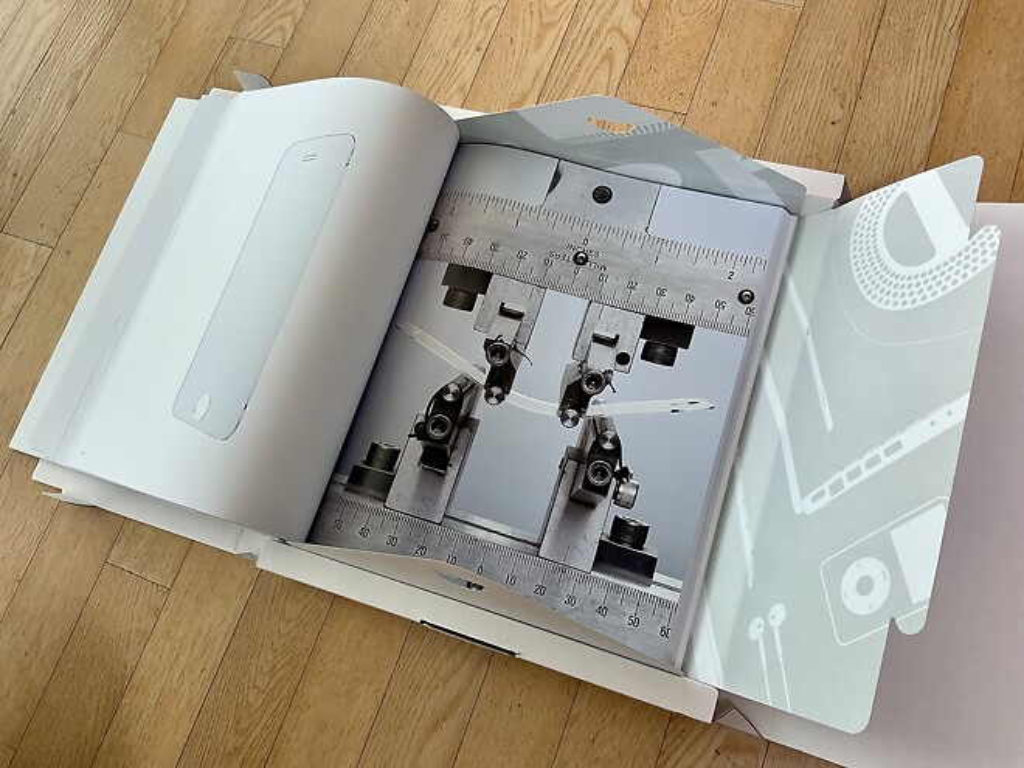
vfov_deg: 48.2
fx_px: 858
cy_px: 384
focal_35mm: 29
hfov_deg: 61.7
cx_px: 512
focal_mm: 3
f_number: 1.8
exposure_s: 1/60
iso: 40
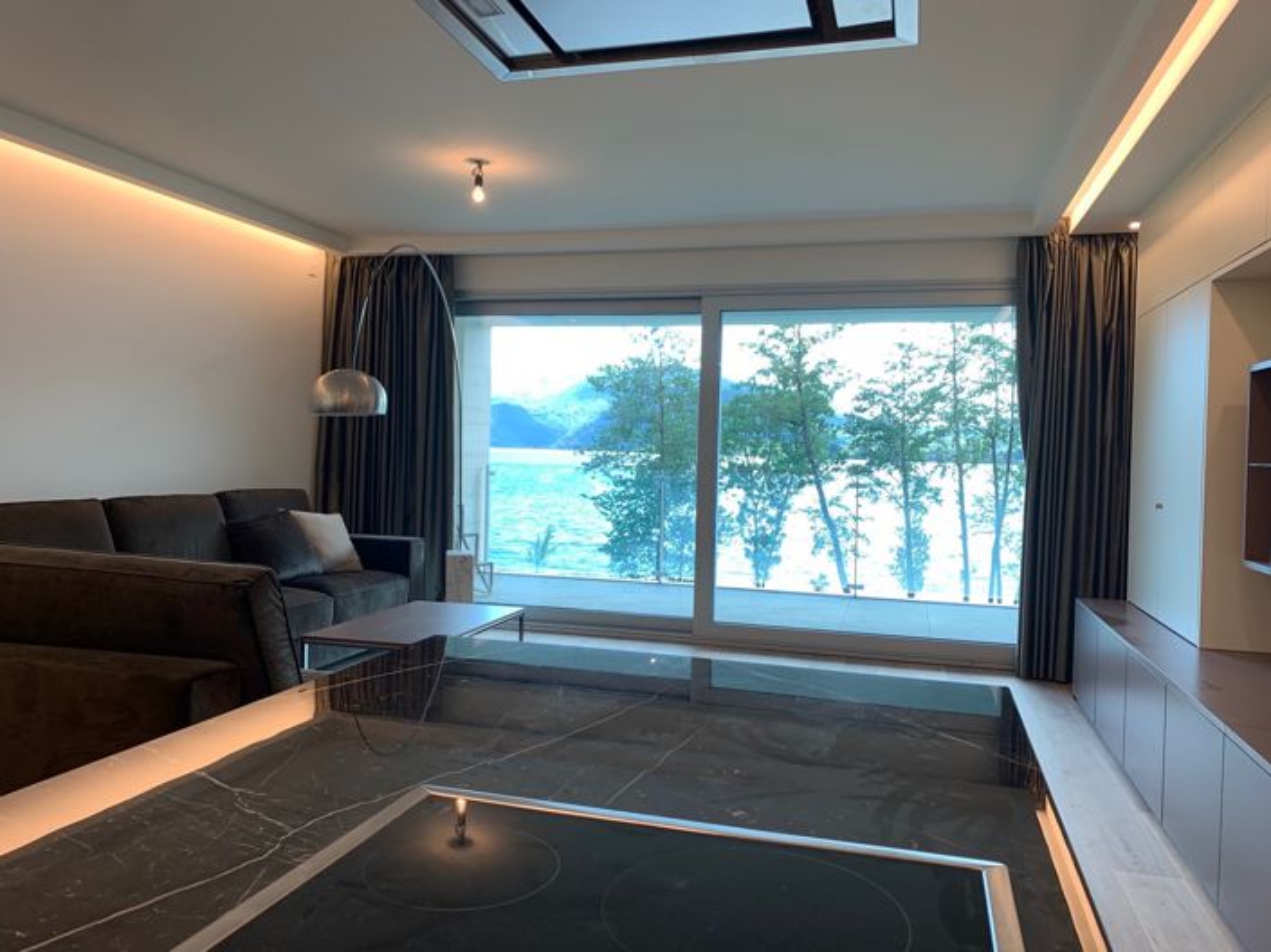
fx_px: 954
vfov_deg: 53.0
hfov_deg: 67.3
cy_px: 476
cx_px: 636
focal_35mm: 26
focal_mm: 4.25
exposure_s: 1/108
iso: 25
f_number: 1.8
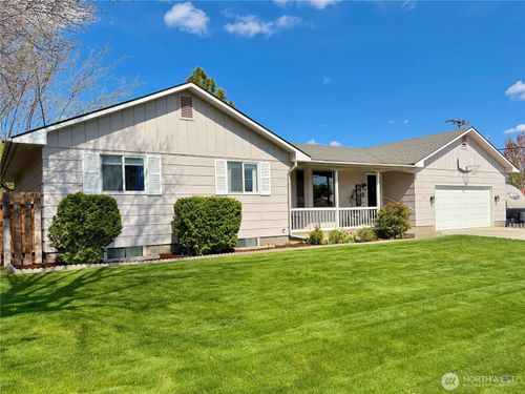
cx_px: 262
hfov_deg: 67.3
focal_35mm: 26
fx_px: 394
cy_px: 197
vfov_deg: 53.1
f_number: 1.6
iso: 50
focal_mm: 5.96
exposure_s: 1/4608
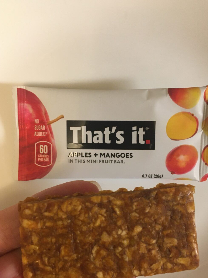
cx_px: 112
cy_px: 155
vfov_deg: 53.8
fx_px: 272
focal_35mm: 34
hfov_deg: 41.8
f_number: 2.2
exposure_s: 1/24
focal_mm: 4.15
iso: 200
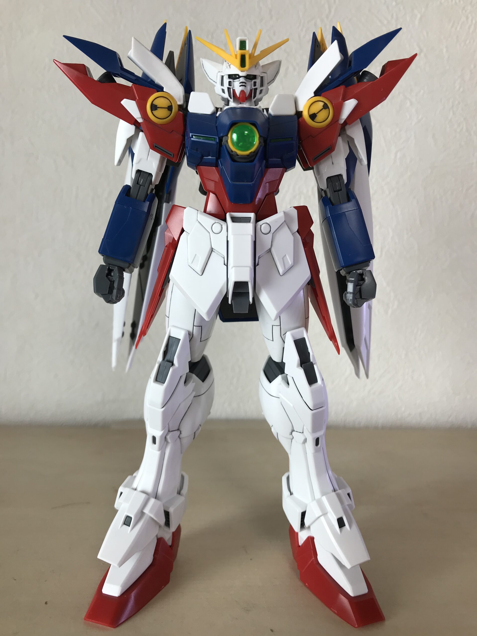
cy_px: 318
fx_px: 514
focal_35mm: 28
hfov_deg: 49.7
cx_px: 238
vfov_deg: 63.4
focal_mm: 3.99
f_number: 1.8
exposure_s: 1/60
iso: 20
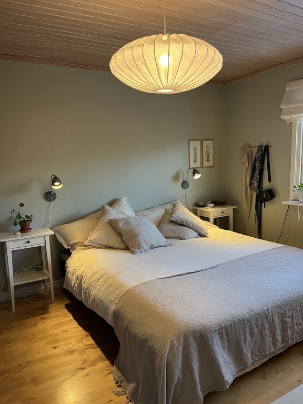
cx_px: 152
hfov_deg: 53.1
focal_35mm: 26
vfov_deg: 67.3
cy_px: 202
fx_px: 303
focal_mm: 5.1
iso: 200
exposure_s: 1/50
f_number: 1.6
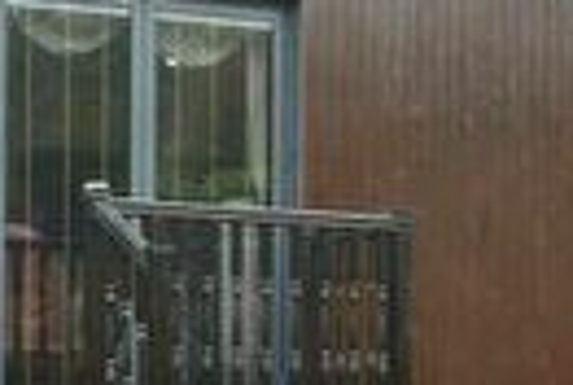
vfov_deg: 12.2
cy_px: 357
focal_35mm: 112
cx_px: 57
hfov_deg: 17.9
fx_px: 1787
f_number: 7.1
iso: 200
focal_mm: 14
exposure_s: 1/80
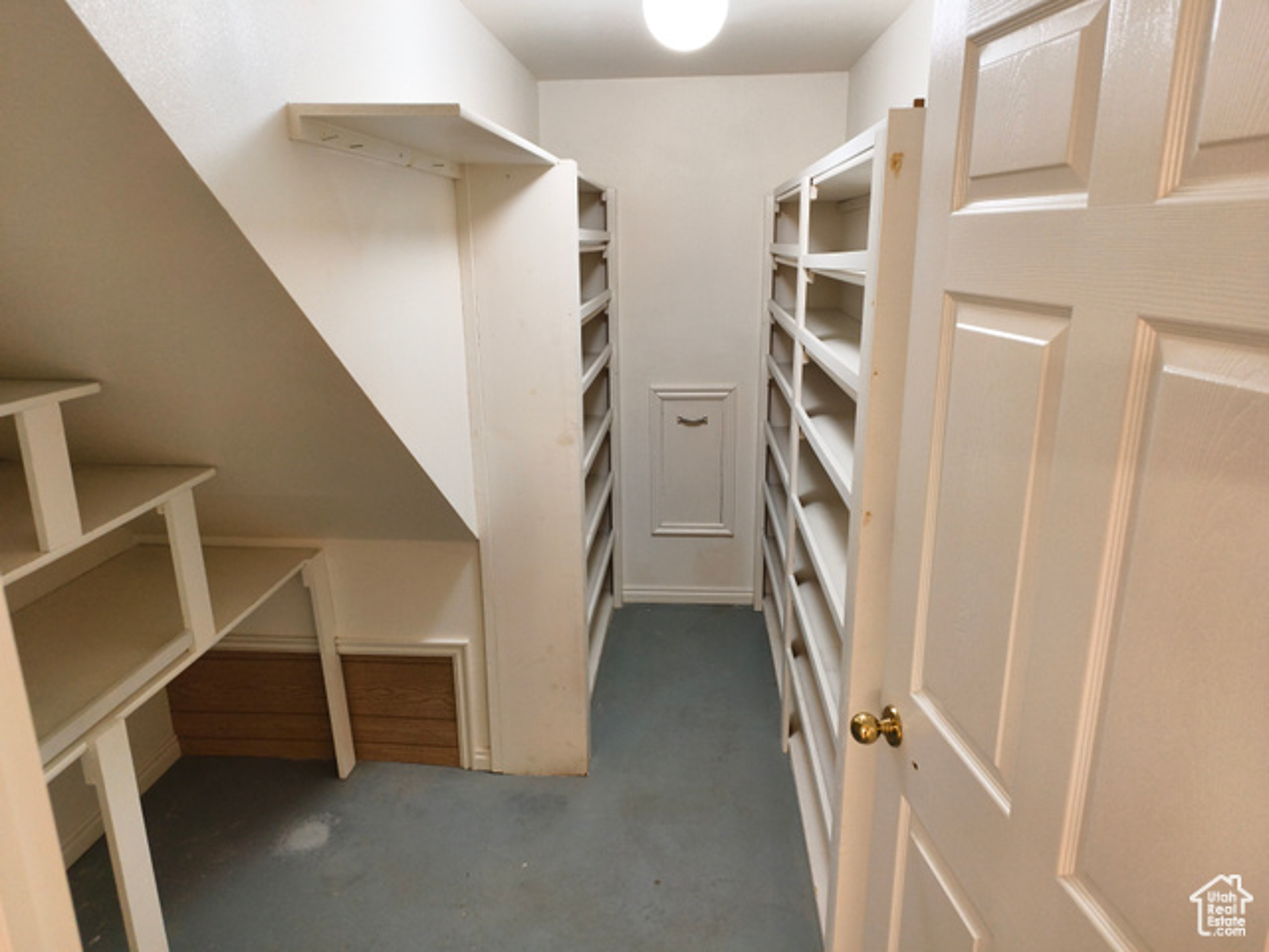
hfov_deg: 73.9
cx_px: 634
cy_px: 476
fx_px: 843
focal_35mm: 23
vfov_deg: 58.9
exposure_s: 1/60
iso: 385
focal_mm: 6.54
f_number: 1.57
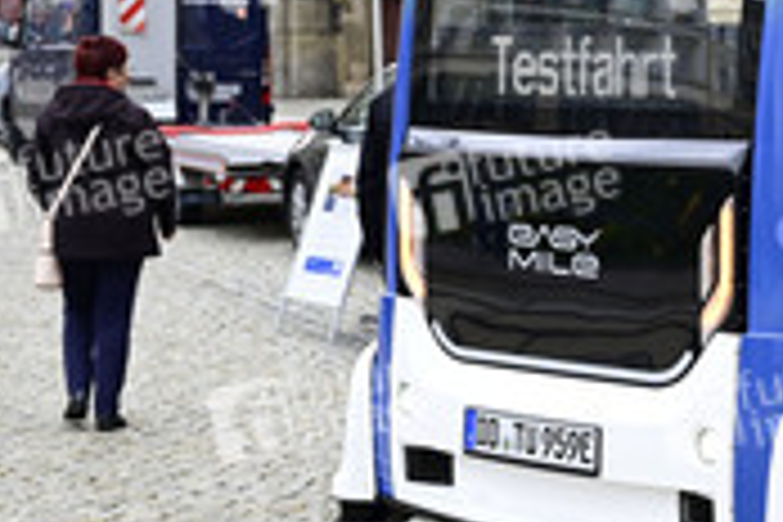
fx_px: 2479
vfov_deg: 12.0
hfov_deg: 17.4
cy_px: 72
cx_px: 835
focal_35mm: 114
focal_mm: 44
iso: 400
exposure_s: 1/250
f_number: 4
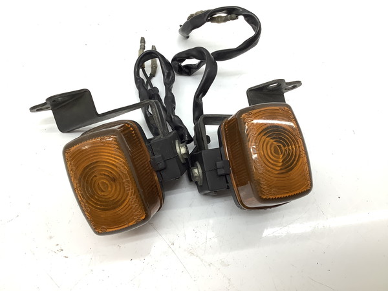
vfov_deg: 45.4
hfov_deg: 58.4
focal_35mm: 31
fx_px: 347
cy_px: 146
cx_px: 194
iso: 50
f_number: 2.4
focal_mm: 3.3
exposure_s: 1/120
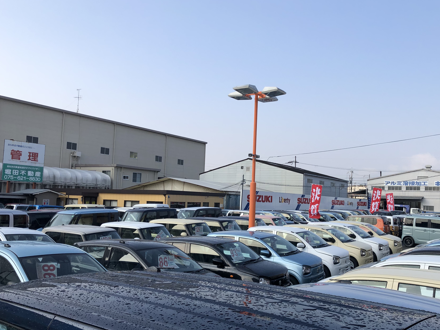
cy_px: 176
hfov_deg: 53.6
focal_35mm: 34
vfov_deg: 41.8
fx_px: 432
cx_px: 261
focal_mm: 3.99
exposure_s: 1/1799
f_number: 1.8
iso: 20
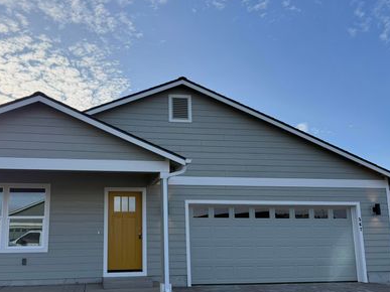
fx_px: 349
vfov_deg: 45.1
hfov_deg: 57.6
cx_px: 146
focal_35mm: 31
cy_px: 181
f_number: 1.78
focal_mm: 6.76
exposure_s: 1/3953
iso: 100
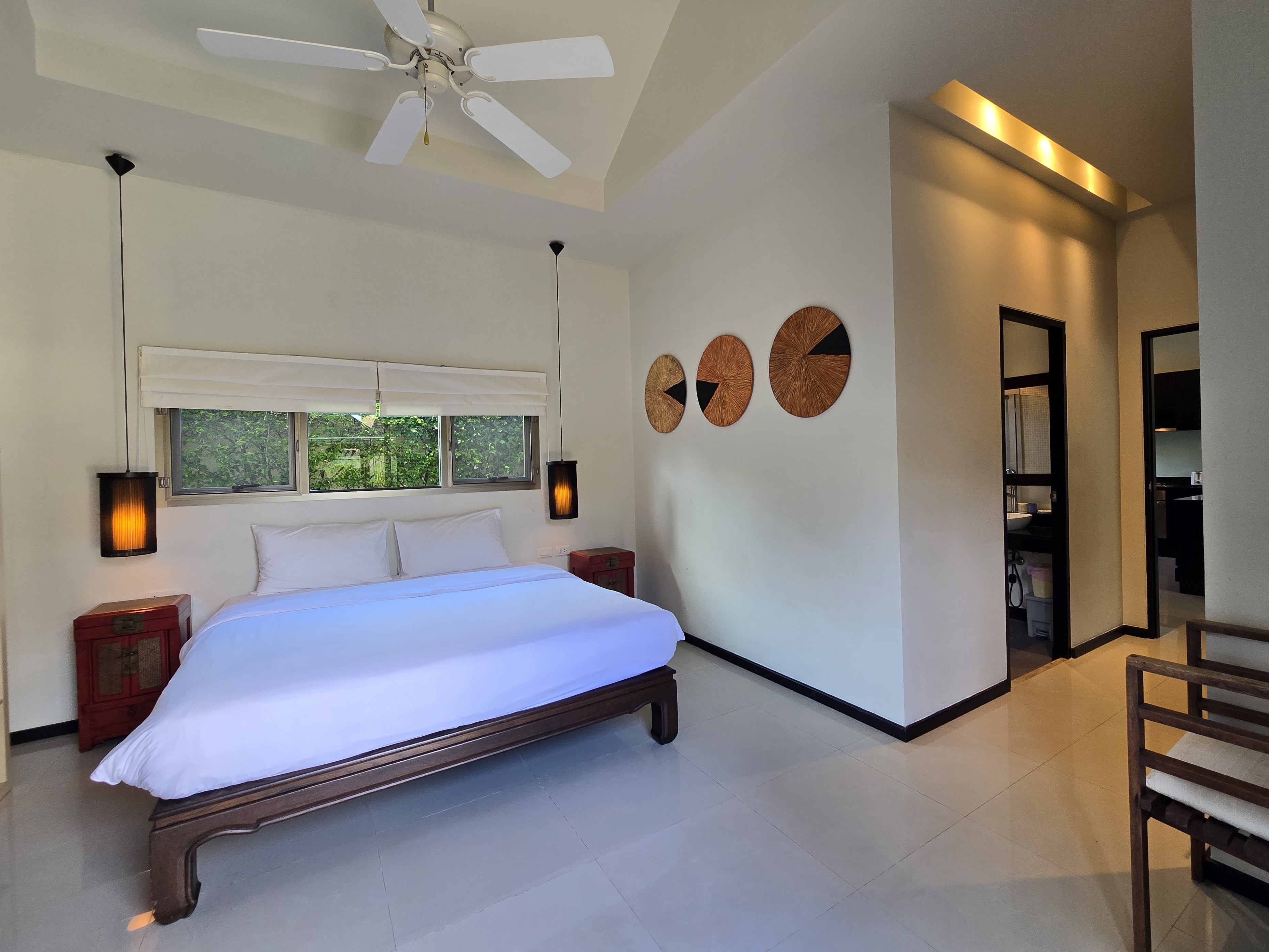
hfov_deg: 101.9
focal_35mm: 14
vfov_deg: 85.7
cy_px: 468
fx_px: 513
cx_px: 682
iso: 50
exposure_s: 1/50
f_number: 2.2
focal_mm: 2.2
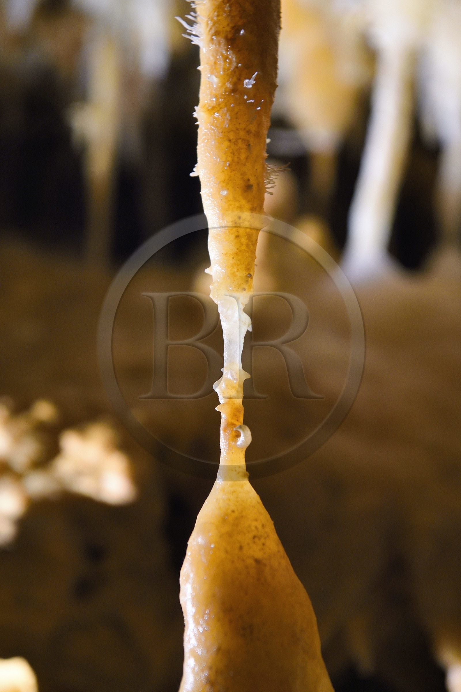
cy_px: 346
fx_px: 1346
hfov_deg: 19.4
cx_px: 230
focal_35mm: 70
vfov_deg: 28.9
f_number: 5
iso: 1600
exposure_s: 1/13
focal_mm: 70
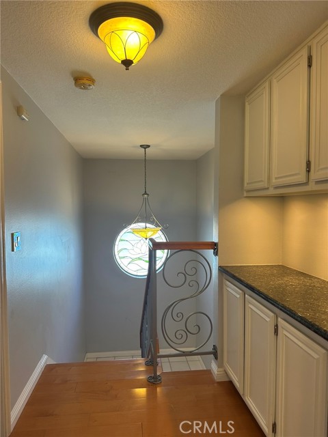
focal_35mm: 24
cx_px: 164
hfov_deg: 56.8
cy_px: 218
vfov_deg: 71.6
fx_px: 303
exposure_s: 1/120
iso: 160
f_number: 1.78
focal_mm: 6.86
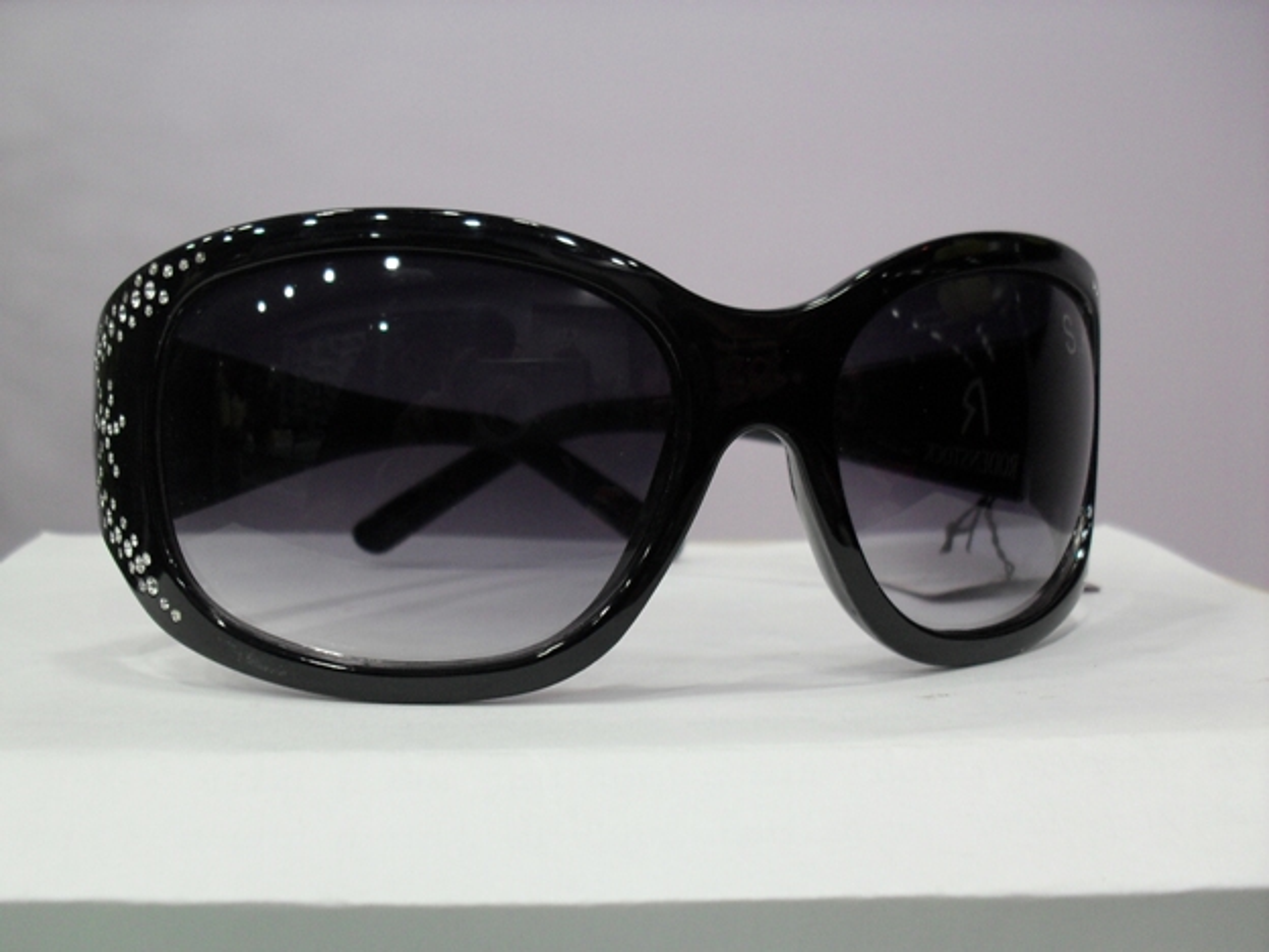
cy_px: 476
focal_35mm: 38
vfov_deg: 37.7
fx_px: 1393
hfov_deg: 49.0
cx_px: 634
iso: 120
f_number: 2.8
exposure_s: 1/30
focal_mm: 6.3
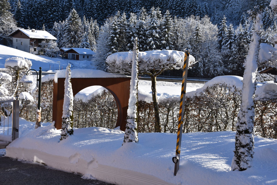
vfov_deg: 26.5
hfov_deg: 38.9
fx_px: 392
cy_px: 92
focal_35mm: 51
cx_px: 138
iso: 220
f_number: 8
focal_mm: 34
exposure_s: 1/500
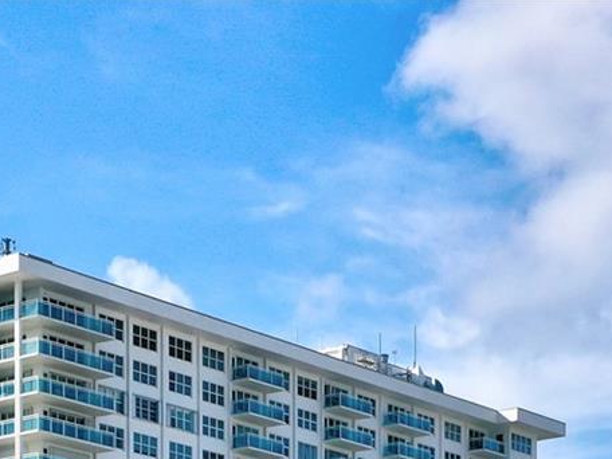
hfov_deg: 16.1
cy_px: 913
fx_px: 2139
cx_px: 95
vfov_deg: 11.1
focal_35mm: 121
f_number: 7.1
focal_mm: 10.3
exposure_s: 1/1250
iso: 100
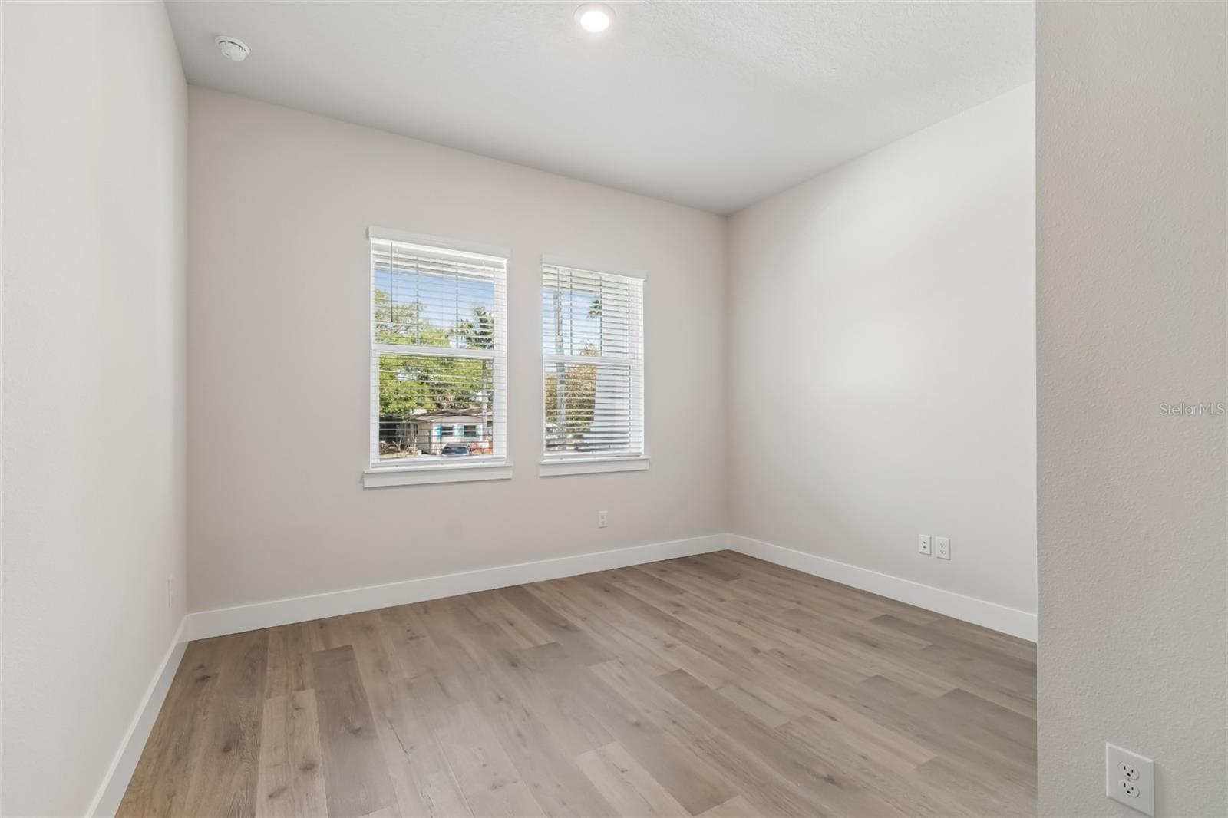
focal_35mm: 15
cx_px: 614
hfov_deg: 100.4
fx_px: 512
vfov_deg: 77.3
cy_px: 409
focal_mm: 10
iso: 100
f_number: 7.1
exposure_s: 1/15
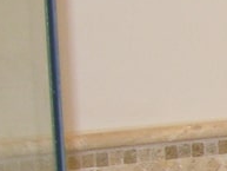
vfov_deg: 6.1
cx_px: 626
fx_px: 1588
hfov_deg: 7.4
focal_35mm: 242
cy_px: 254
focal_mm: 8.9
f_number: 2.8
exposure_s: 1/30
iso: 100
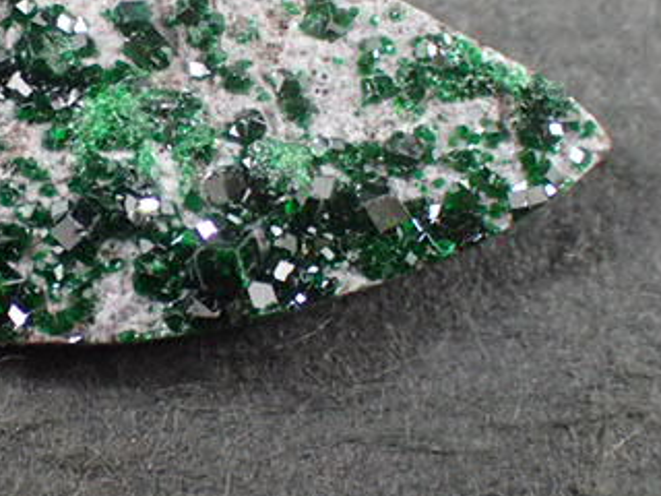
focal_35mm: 92
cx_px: 118
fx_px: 1757
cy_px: 114
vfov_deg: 16.0
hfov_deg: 21.0
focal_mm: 8.41
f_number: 3.1
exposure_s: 1/200
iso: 400
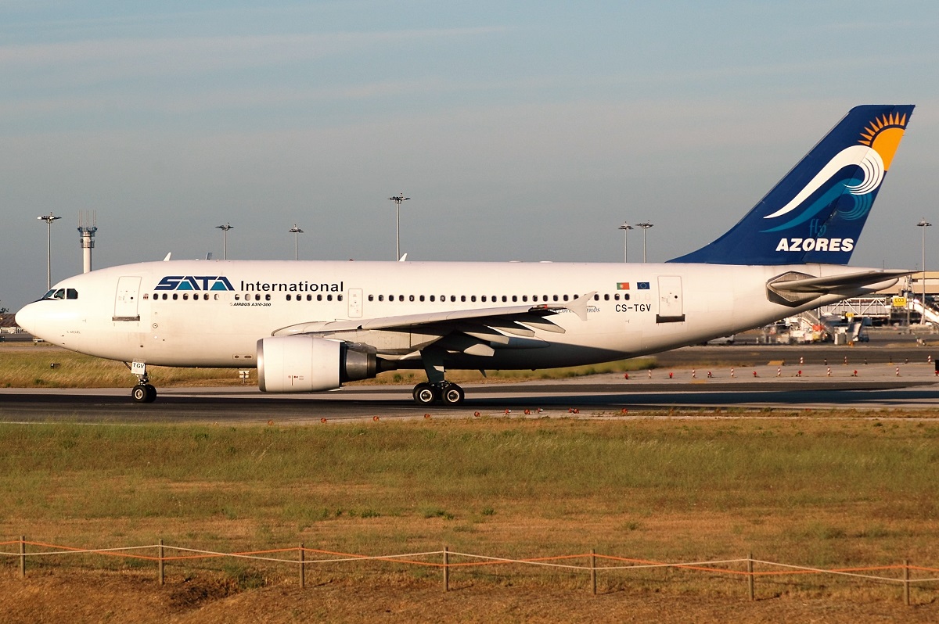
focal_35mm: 168
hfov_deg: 12.2
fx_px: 4378
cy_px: 312
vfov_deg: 8.2
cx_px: 470
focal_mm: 112
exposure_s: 1/800
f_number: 7.1
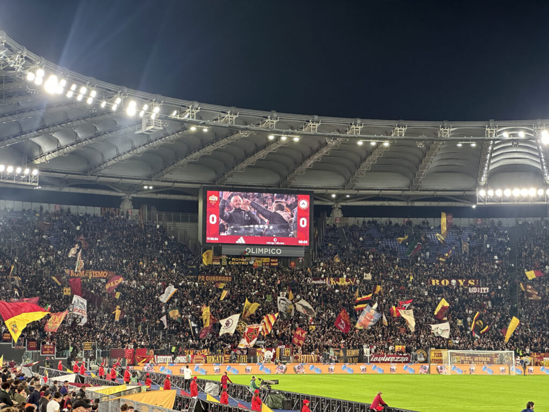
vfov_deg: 19.1
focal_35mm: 77
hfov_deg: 25.3
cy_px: 206
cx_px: 274
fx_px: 1221
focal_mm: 9
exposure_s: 1/60
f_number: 2.8
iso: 320
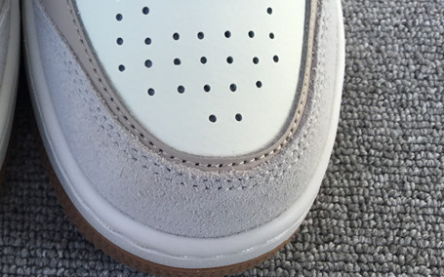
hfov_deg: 29.9
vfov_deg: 19.6
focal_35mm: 65
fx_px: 786
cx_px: 24
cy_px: 18
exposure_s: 1/418
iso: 25
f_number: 2.4
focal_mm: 3.3
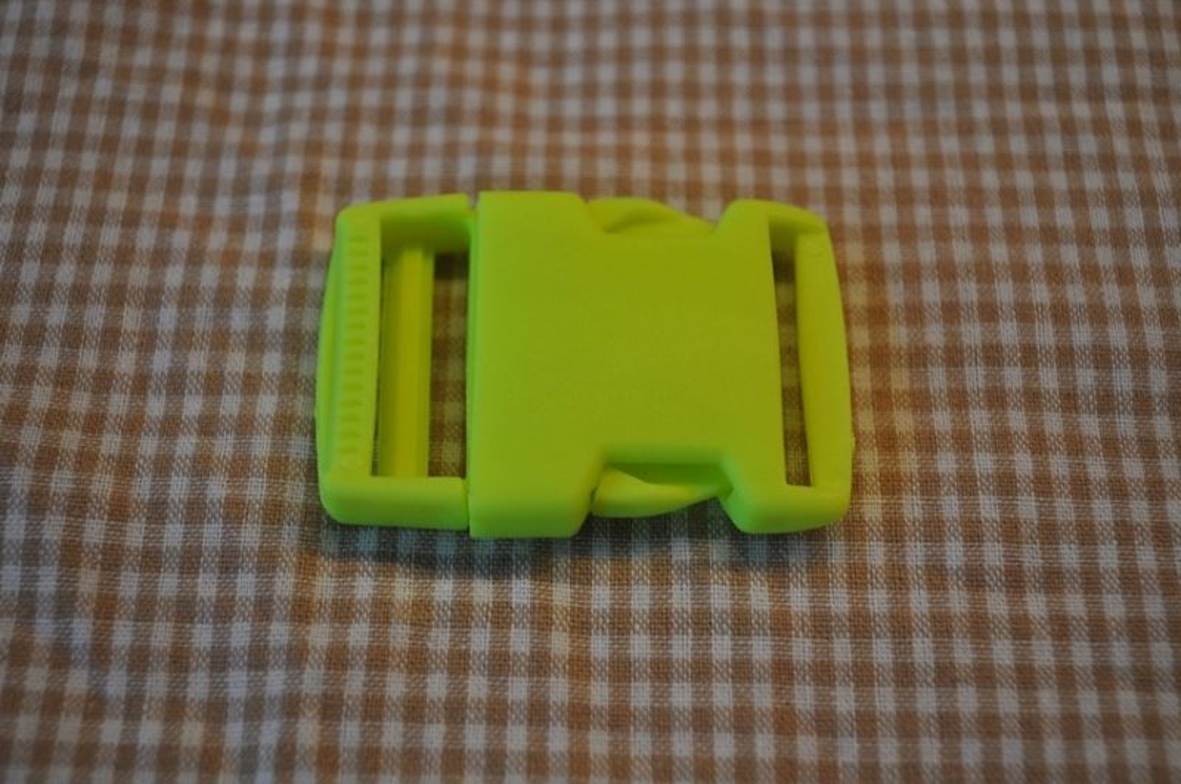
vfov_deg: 28.0
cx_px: 590
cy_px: 392
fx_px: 1572
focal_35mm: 48
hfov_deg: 41.2
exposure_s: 1/60
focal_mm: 32
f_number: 4.8
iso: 720
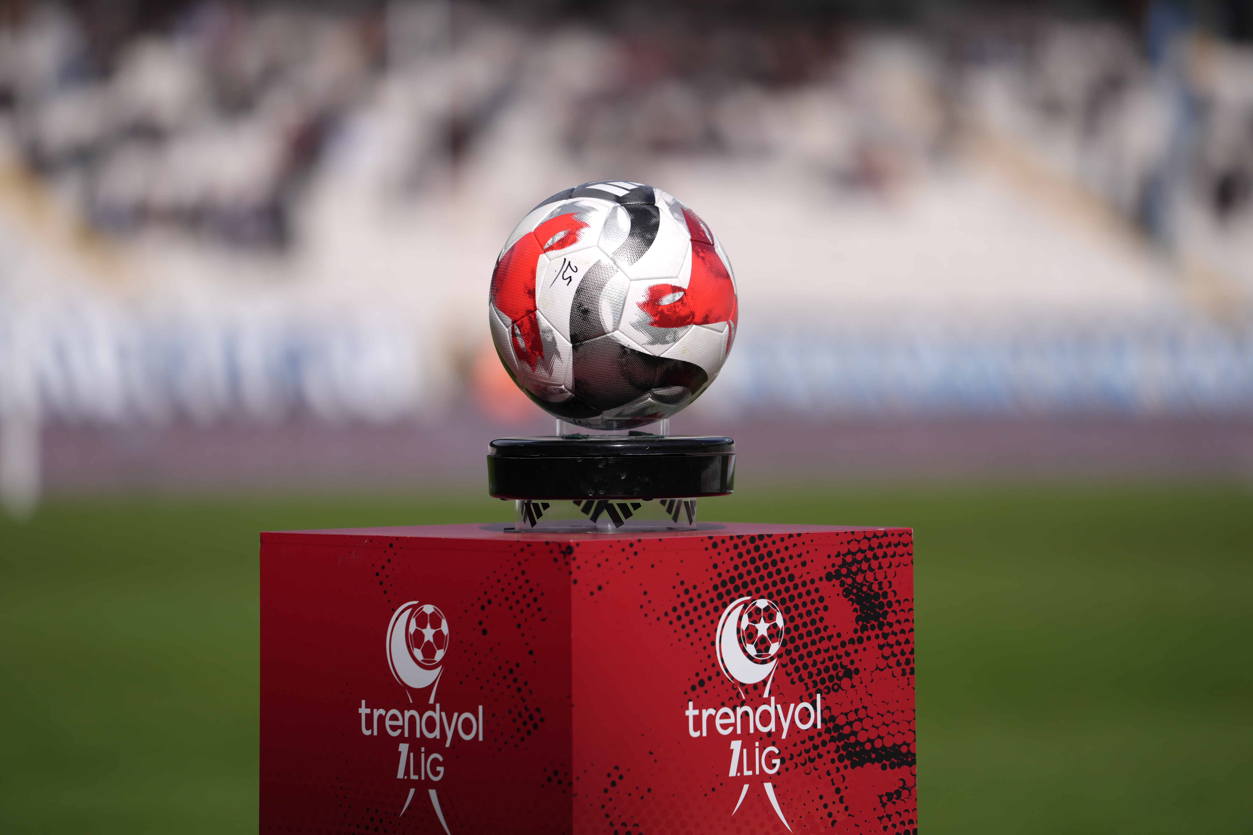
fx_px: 6856
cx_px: 626
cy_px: 418
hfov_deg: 10.4
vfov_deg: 7.0
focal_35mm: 197
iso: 125
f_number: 2.8
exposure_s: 1/6400
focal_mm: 197
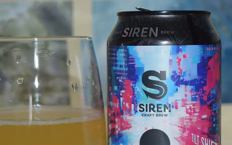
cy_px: 111
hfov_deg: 15.2
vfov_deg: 9.5
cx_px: 104
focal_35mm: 138
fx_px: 871
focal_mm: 55
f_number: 5.6
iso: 400
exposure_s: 1/60
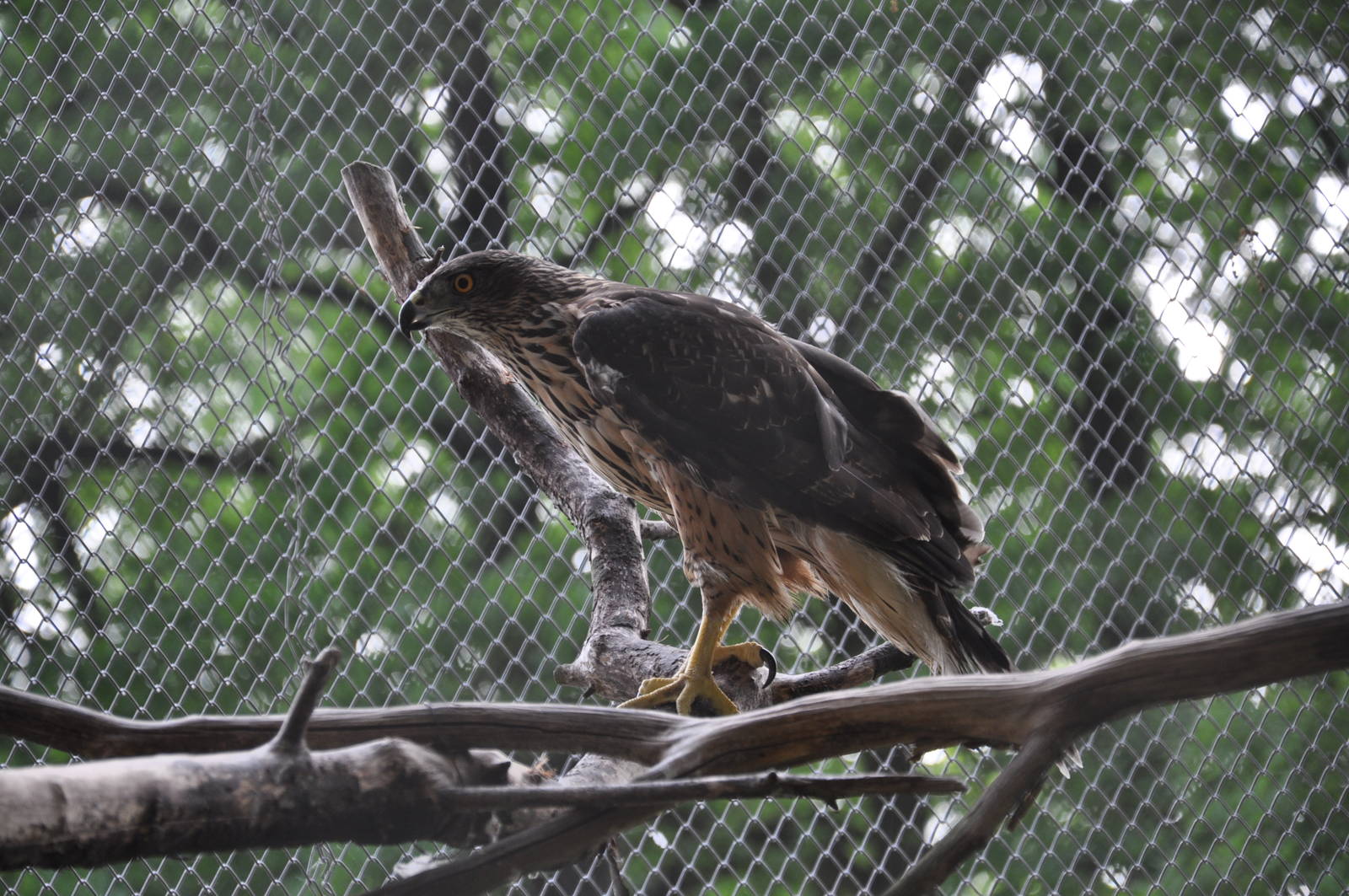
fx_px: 5895
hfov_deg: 13.1
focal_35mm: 158
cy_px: 448
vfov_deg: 8.7
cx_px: 674
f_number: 5.6
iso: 400
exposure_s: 1/125
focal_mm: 105
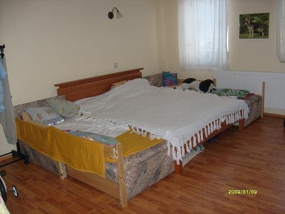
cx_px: 142
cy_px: 107
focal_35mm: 35
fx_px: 288
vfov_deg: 40.7
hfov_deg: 52.6
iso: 100
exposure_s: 1/45
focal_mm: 5.8
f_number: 2.8
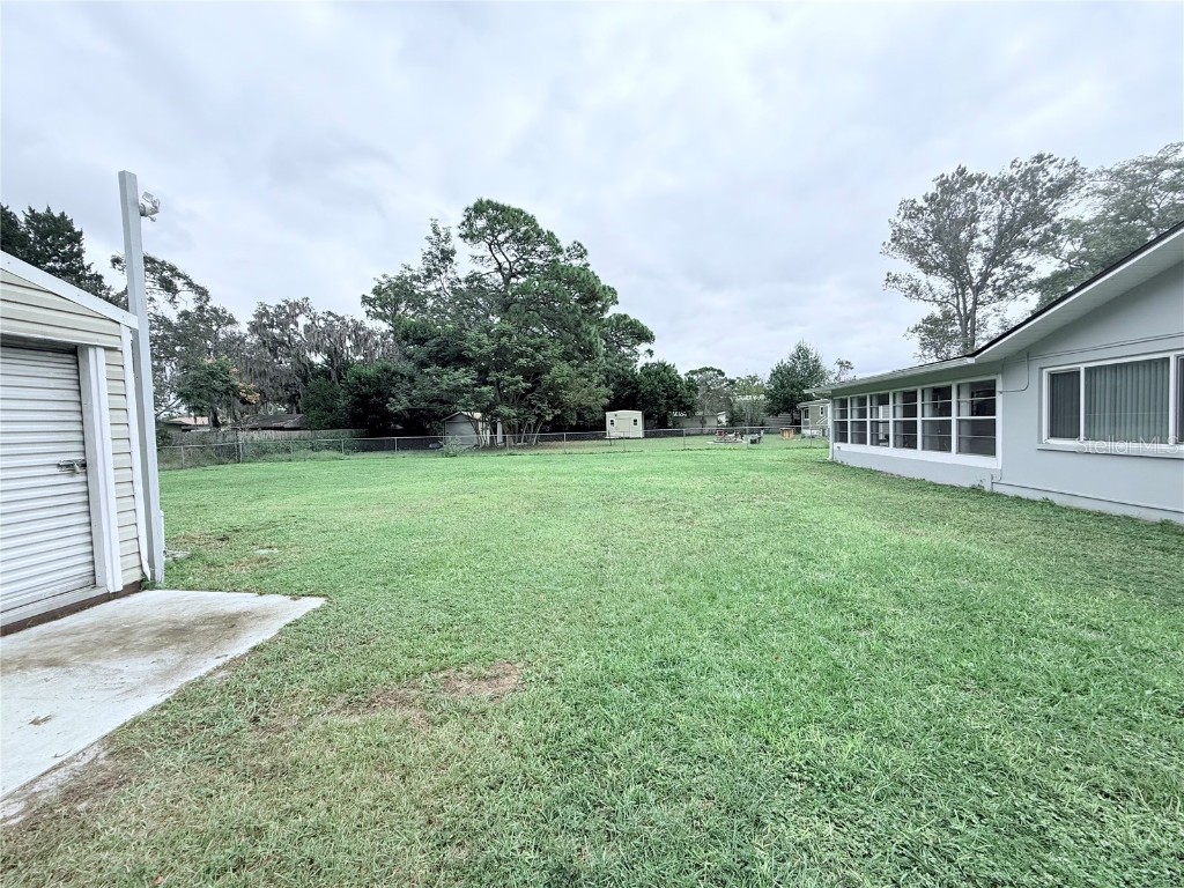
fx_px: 479
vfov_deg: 85.7
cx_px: 592
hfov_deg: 102.1
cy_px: 444
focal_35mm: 14
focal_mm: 2.22
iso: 50
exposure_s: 1/1189
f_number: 2.2
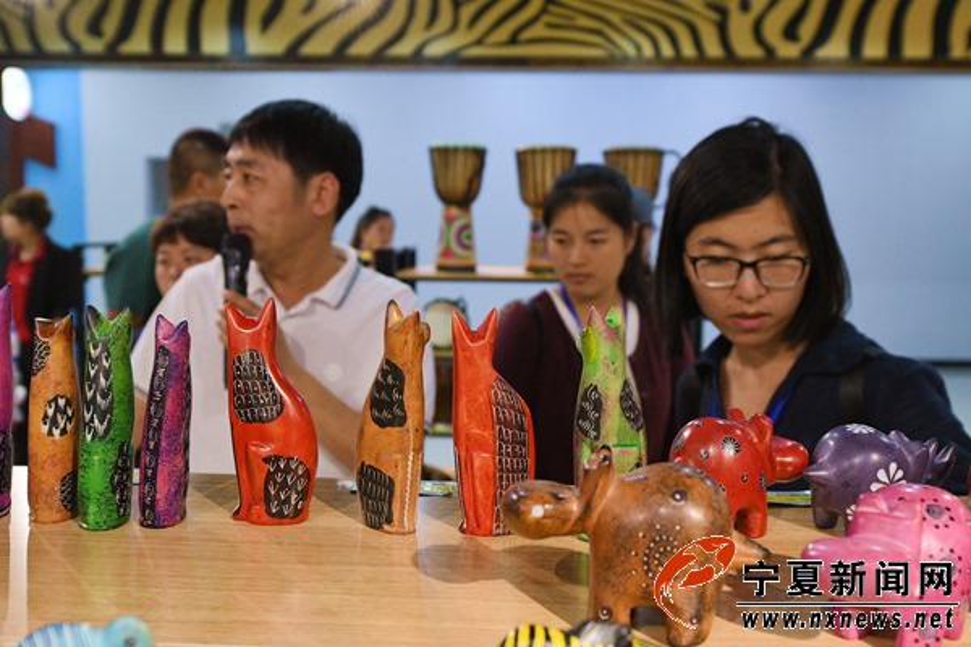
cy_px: 324
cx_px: 486
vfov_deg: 36.9
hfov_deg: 53.1
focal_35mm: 36
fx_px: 971
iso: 2500
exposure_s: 1/250
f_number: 3.5
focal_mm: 24
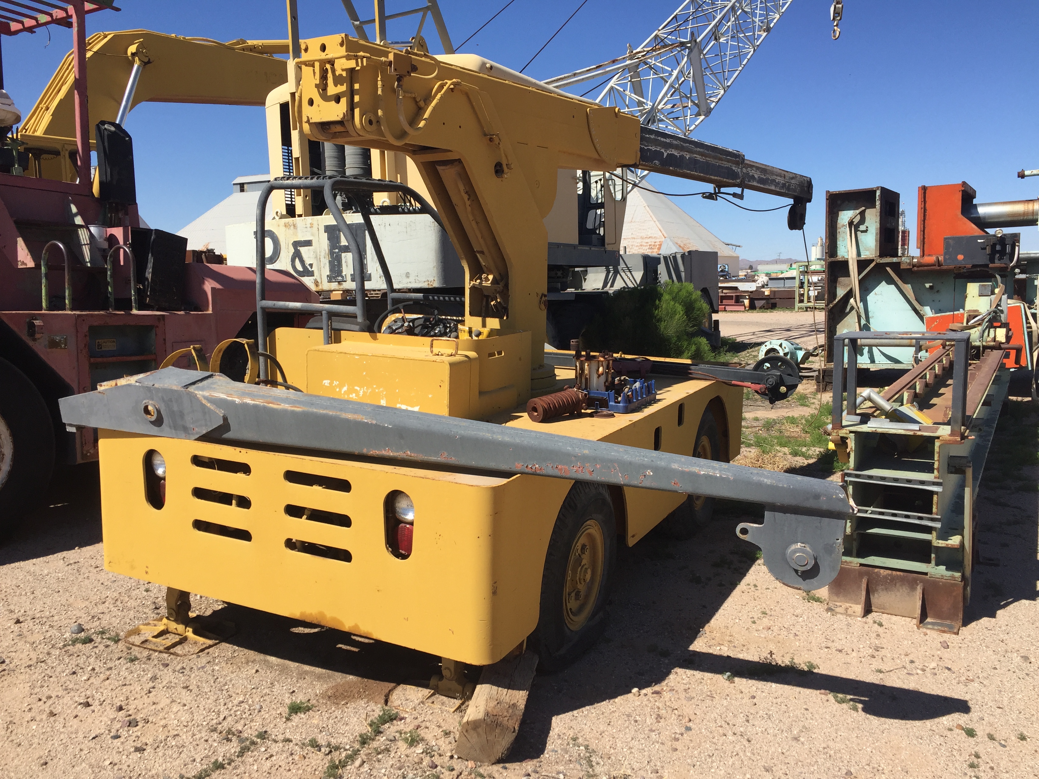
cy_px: 390
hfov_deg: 61.7
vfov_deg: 48.2
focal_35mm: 29
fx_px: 870
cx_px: 520
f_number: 2.2
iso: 32
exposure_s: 1/2198
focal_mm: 4.15
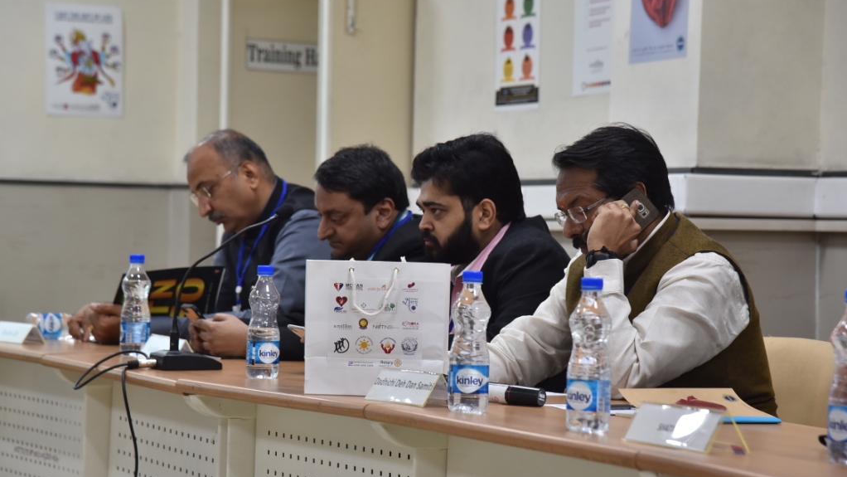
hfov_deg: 17.0
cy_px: 238
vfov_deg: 9.6
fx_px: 2830
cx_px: 424
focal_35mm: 126
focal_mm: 120
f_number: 7.1
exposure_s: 1/100
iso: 1250
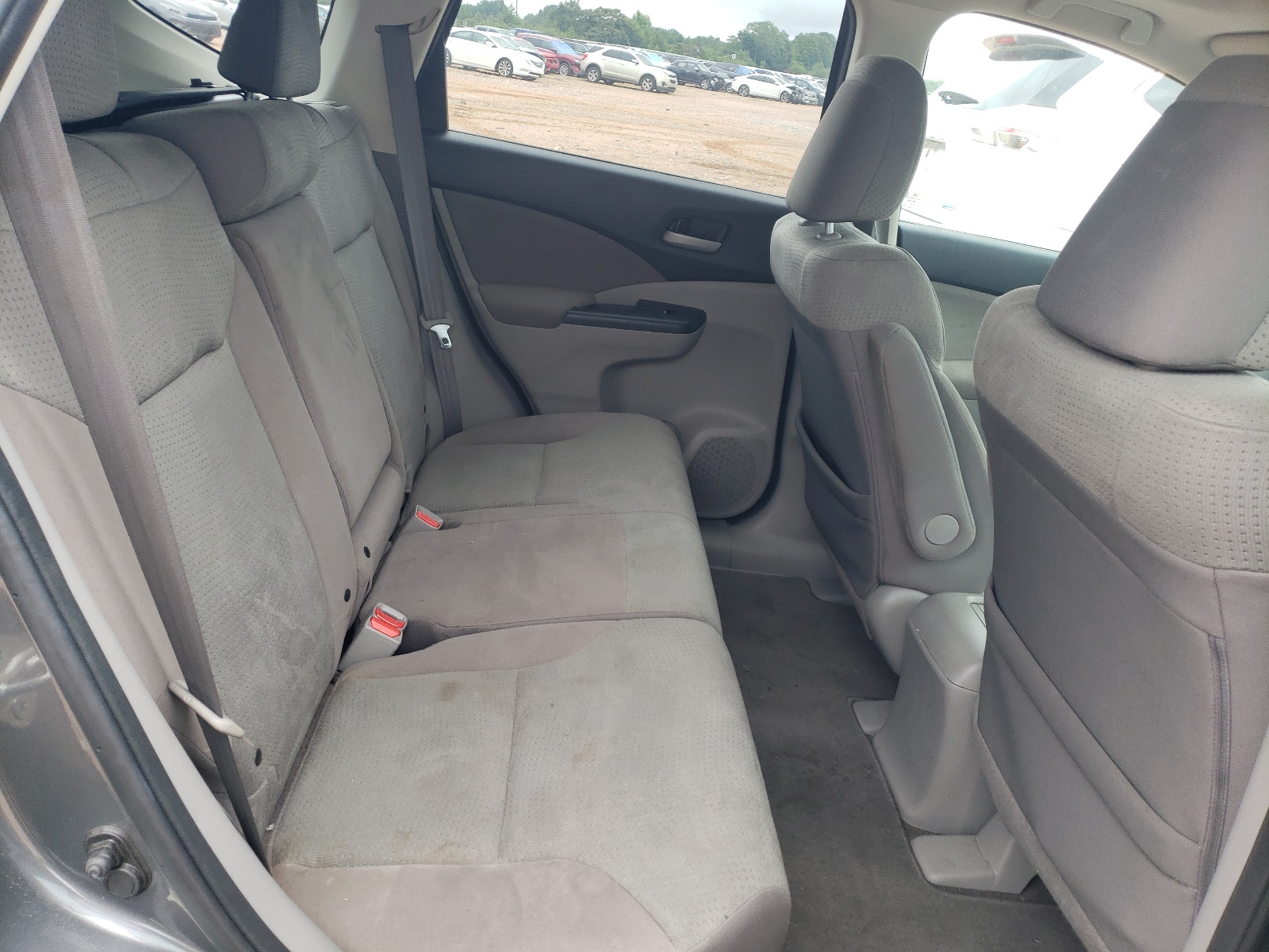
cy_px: 476
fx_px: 953
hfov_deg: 67.3
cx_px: 634
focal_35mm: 26
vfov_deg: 53.1
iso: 50
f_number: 1.5
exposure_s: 1/179
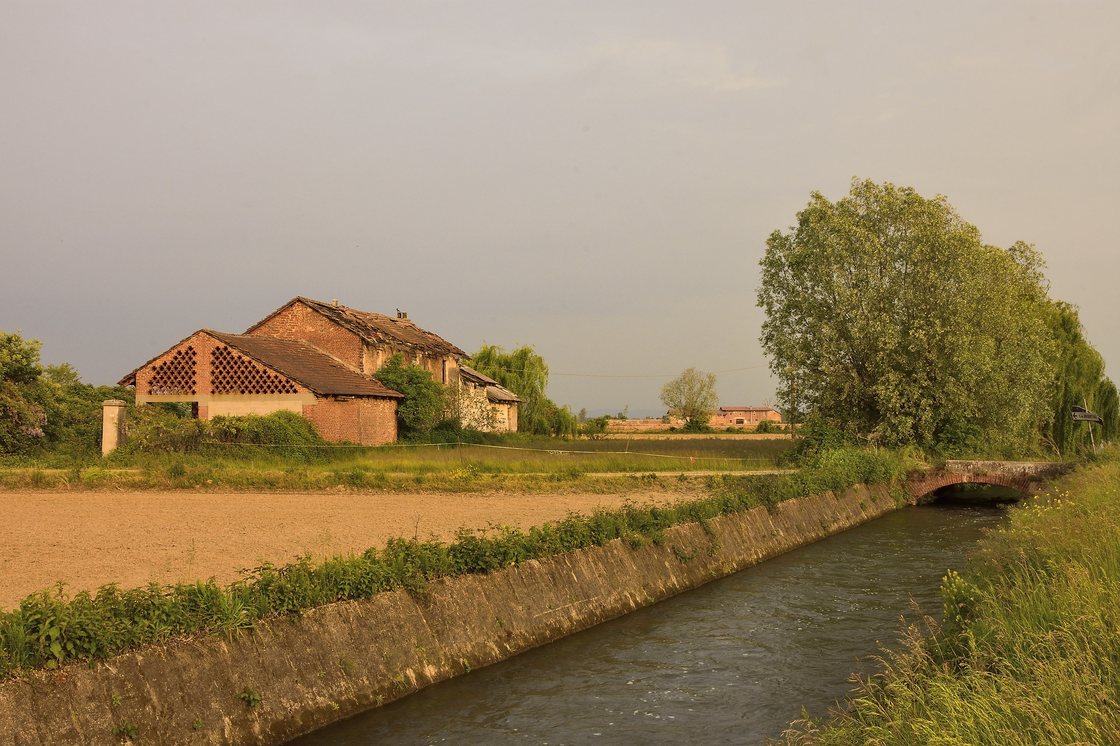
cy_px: 373
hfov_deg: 49.6
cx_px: 560
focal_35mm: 39
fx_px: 1213
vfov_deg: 34.2
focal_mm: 26
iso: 500
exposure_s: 1/100
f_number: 18
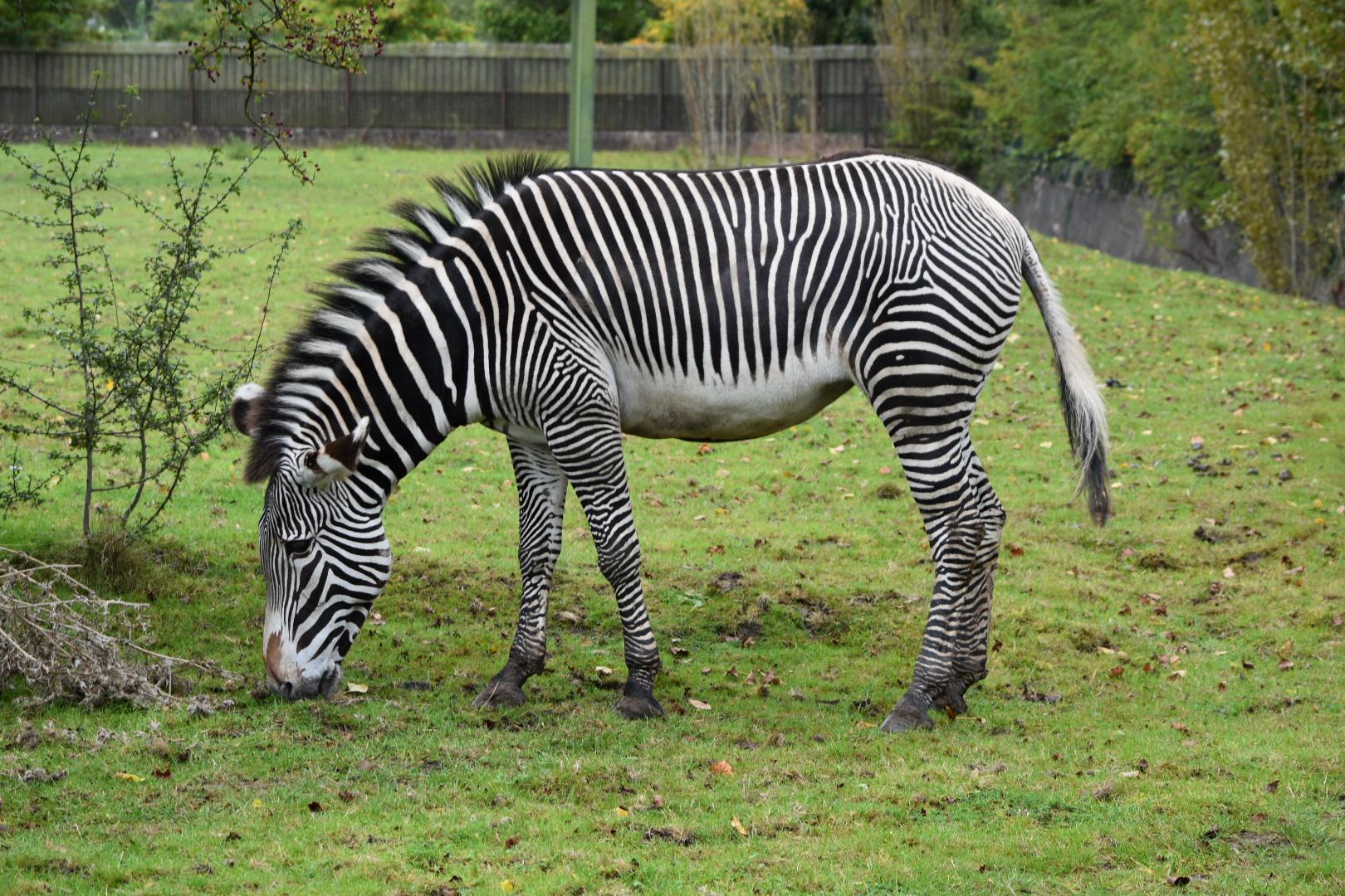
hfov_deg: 18.9
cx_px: 672
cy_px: 448
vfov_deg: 12.7
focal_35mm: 108
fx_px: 4035
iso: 400
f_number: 5.6
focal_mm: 72
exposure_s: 1/125
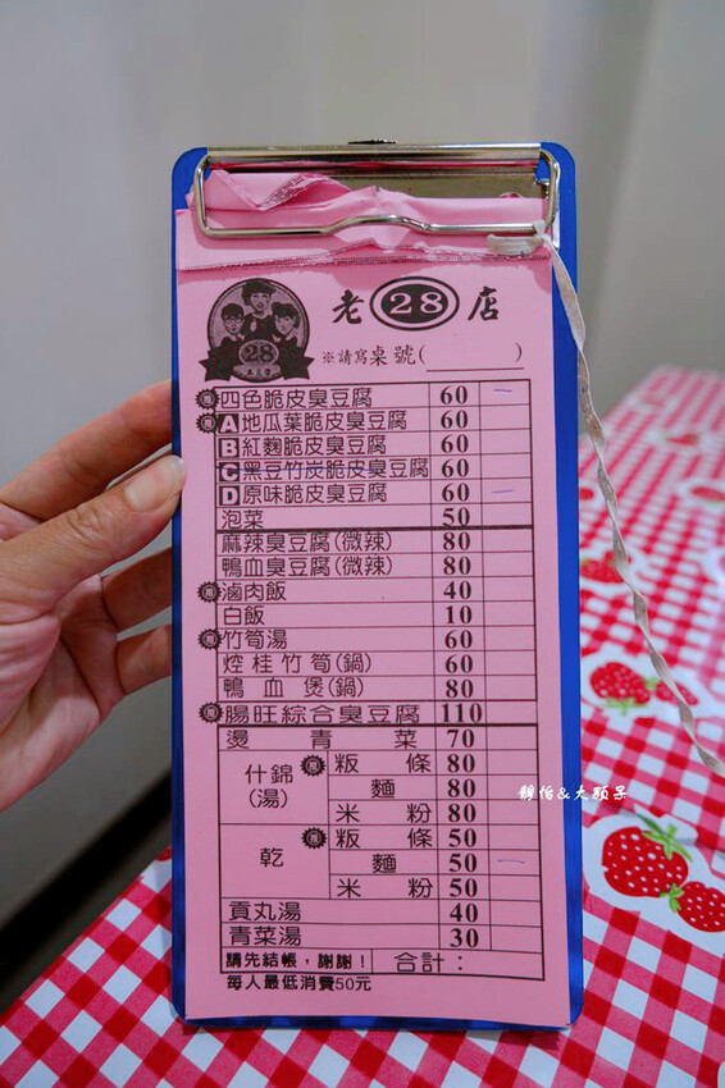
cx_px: 362
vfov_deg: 73.8
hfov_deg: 53.1
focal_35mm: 24
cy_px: 544
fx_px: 726
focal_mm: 24
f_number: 4.5
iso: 320
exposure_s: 1/40
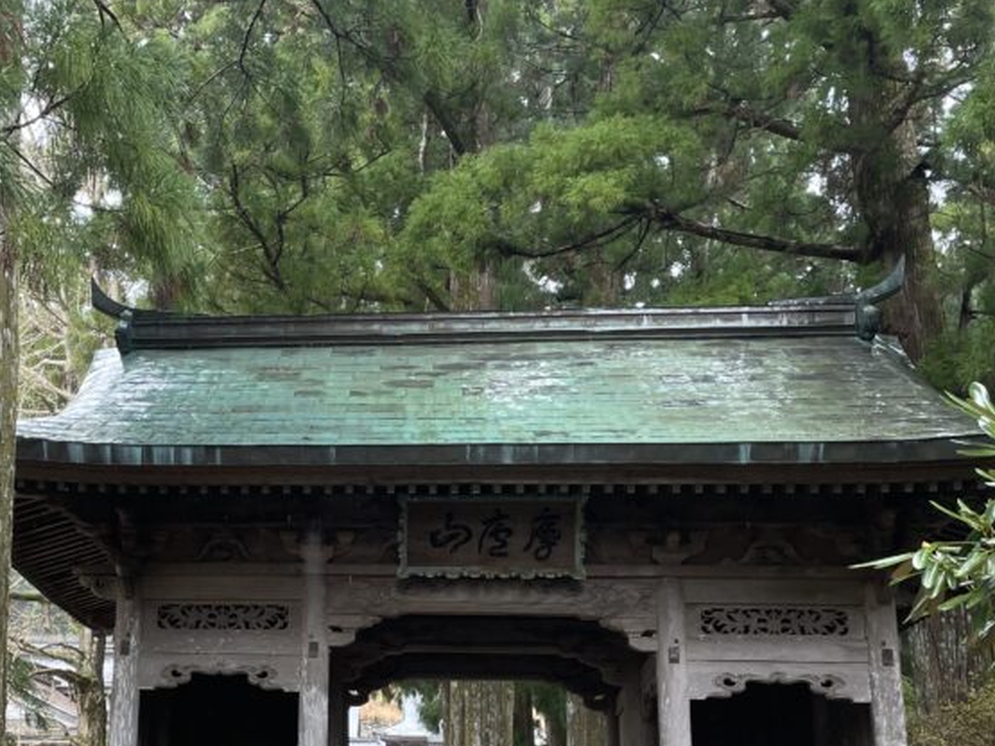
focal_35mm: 48
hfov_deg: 38.7
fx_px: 1379
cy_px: 586
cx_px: 251
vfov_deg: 29.6
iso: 32
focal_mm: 4.2
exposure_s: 1/121
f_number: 1.6
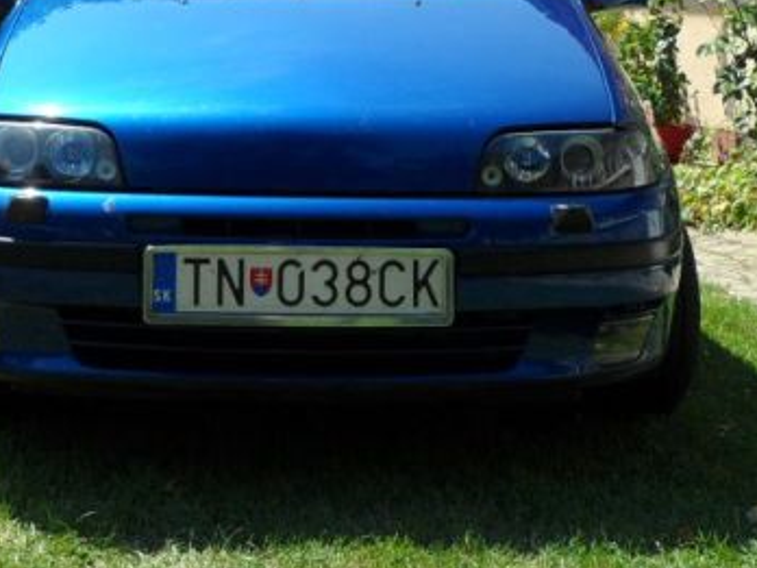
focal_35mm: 62
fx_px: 1356
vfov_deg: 23.0
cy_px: 39
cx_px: 289
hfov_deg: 31.1
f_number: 3.5
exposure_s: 1/500
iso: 80
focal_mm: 4.9
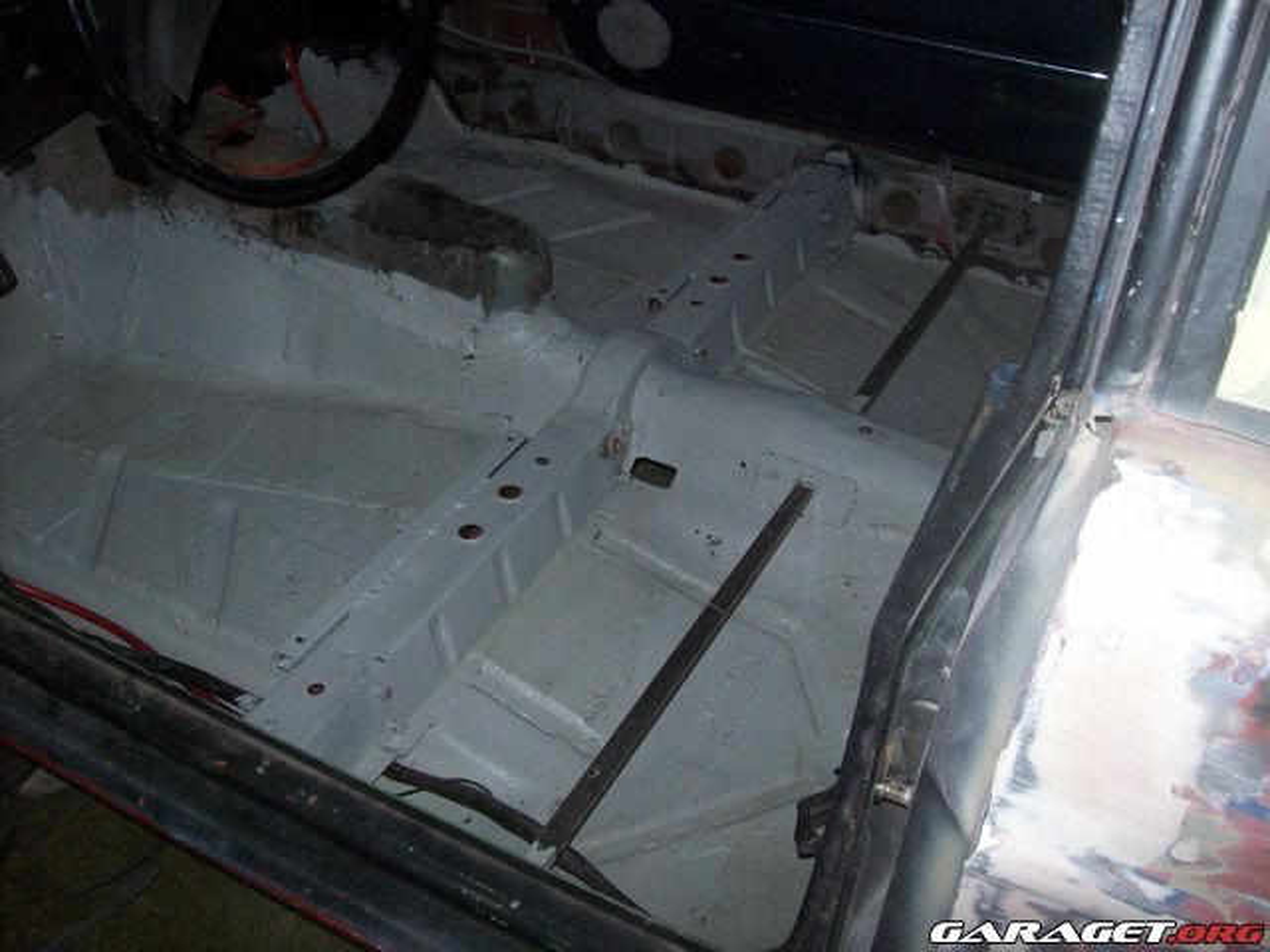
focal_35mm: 36
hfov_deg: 51.4
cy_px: 476
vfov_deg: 39.7
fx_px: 1321
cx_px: 635
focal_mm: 6
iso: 200
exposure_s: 1/64
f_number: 2.7
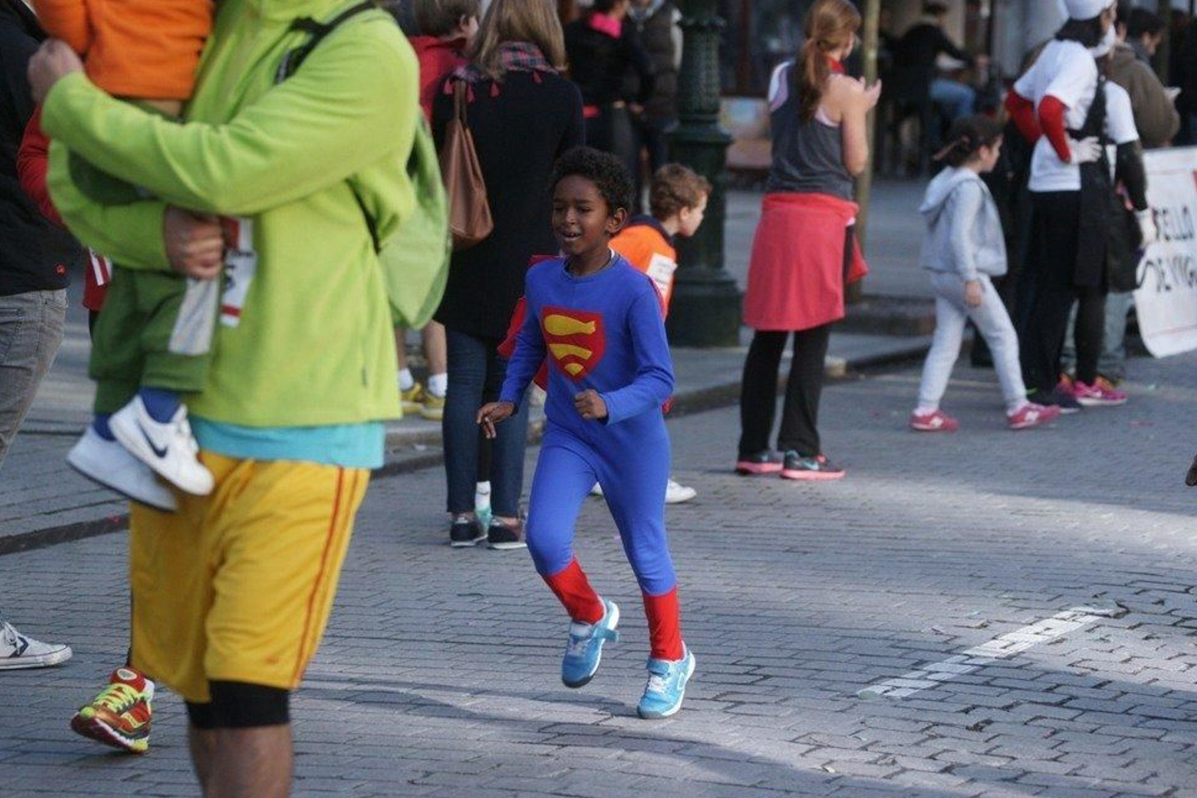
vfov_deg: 9.3
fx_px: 4920
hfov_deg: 13.9
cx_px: 606
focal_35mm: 148
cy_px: 397
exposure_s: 1/500
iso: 800
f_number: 5
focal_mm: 140
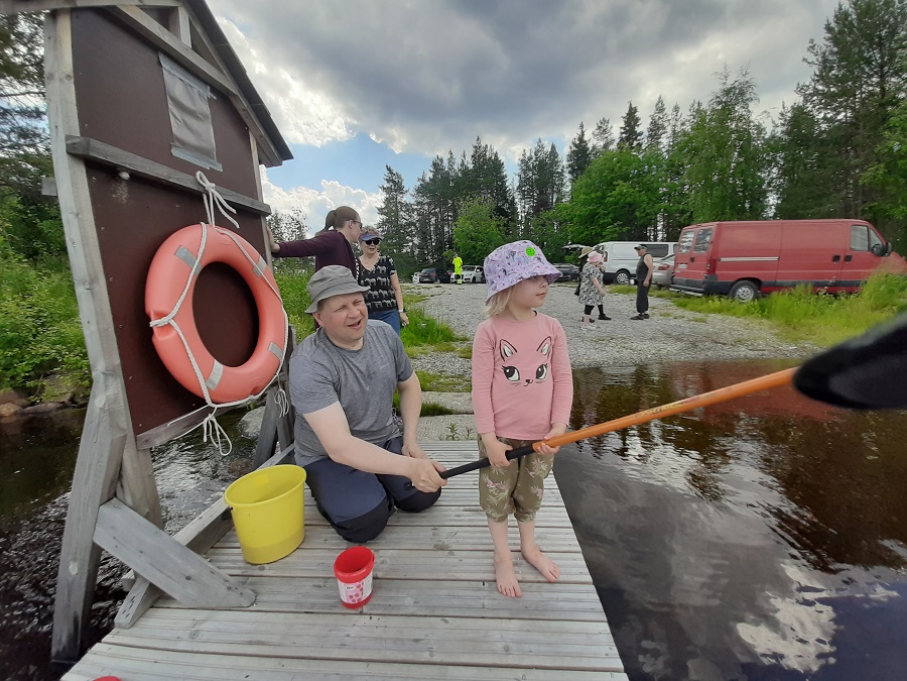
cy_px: 340
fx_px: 341
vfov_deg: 89.9
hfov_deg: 106.2
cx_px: 454
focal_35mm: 13
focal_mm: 1.42
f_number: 2.2
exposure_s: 1/688
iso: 40
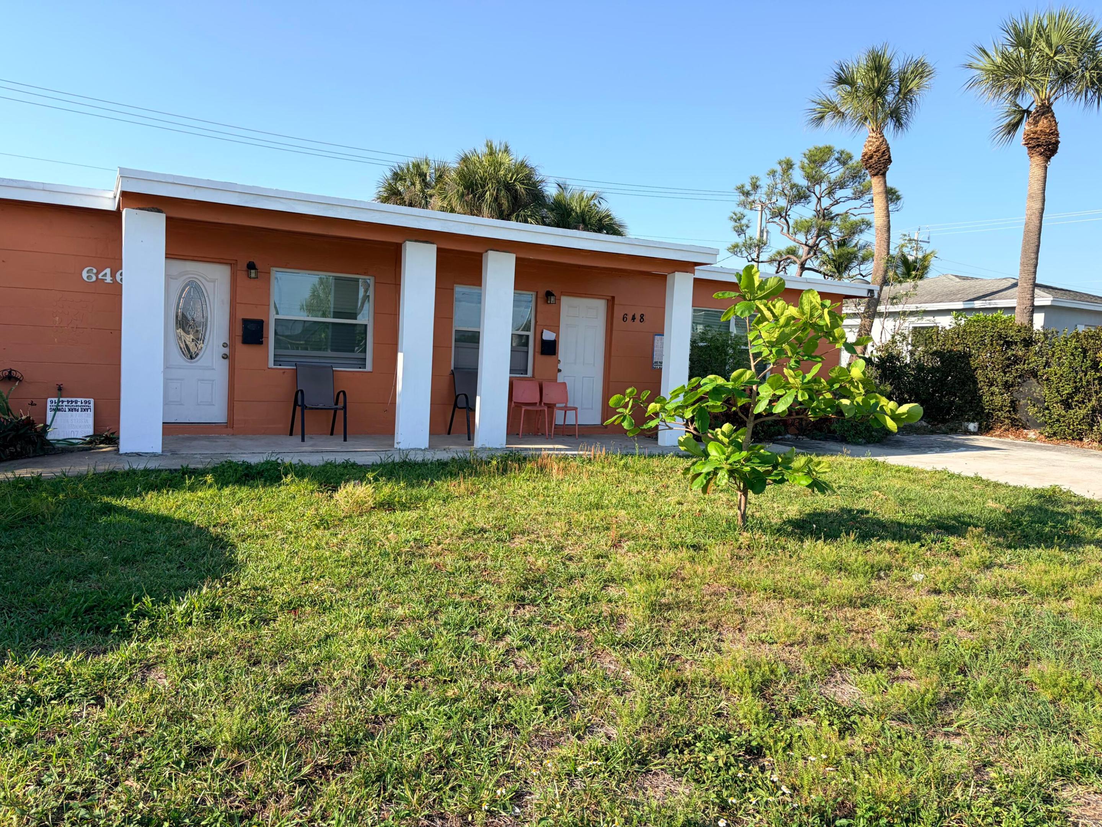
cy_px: 414
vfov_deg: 53.1
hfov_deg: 67.3
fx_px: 828
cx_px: 551
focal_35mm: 26
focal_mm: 5.96
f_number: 1.6
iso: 50
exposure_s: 1/1901
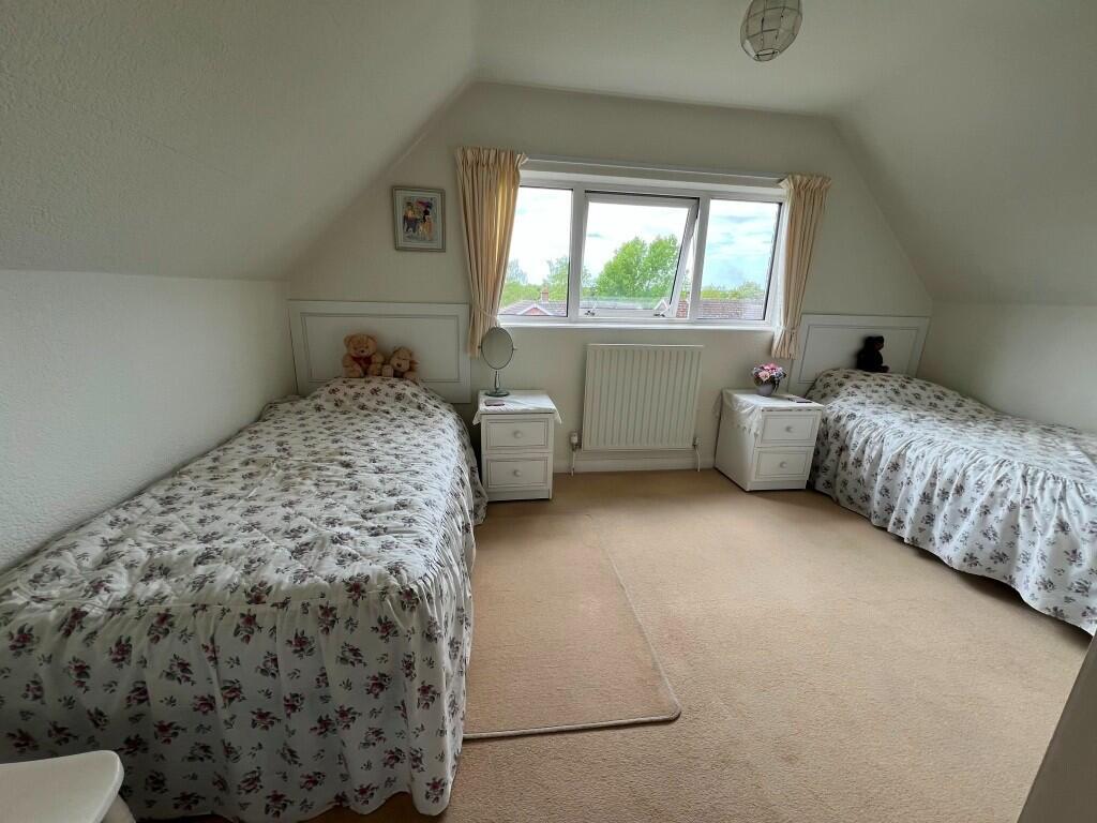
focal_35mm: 13
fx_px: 412
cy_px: 412
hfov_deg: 106.2
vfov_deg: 89.9
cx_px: 548
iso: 32
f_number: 1.8
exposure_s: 1/159
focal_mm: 1.57
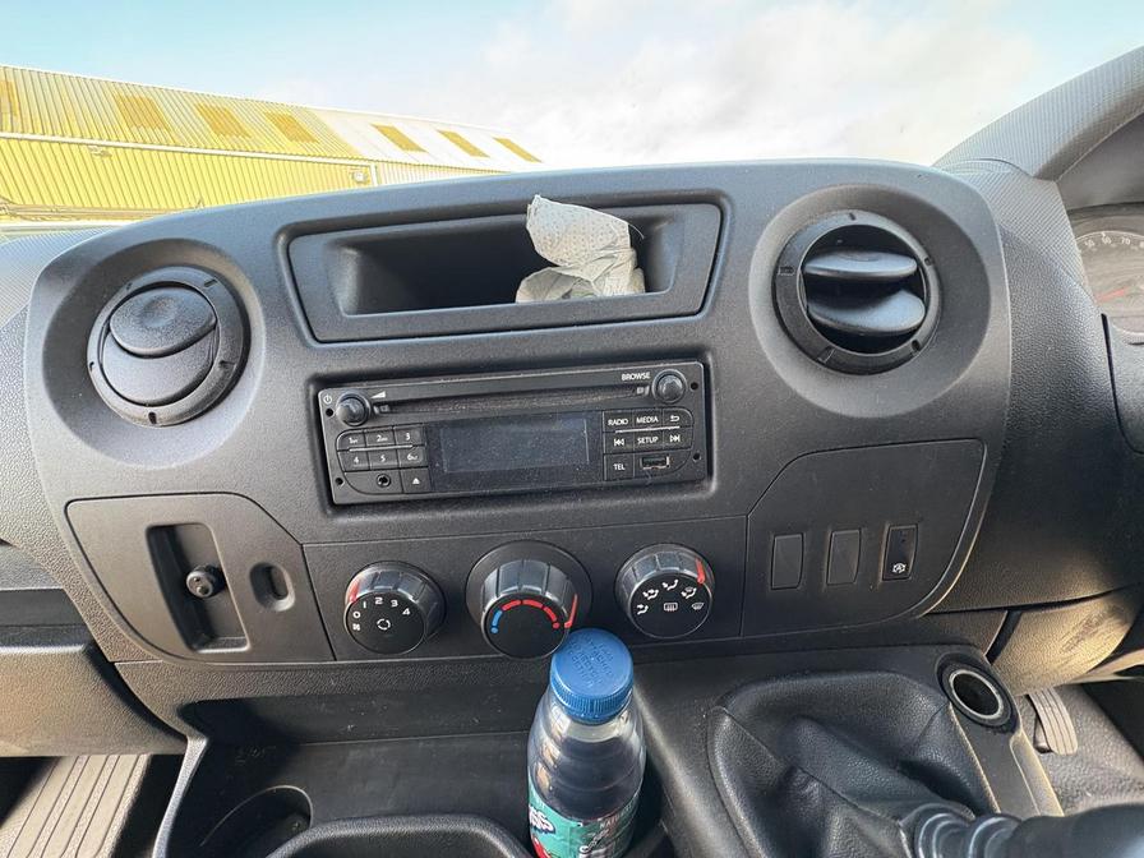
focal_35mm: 14
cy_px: 429
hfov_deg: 102.1
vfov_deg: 85.7
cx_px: 572
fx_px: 463
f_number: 2.2
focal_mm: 2.22
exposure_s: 1/60
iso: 250
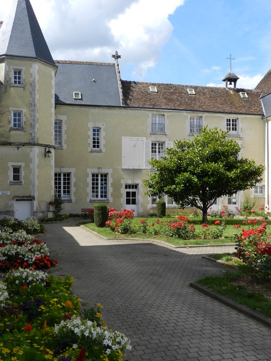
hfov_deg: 37.7
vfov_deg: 49.0
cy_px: 180
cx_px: 136
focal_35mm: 38
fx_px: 397
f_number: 4
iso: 160
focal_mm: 6.7
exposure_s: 1/1000
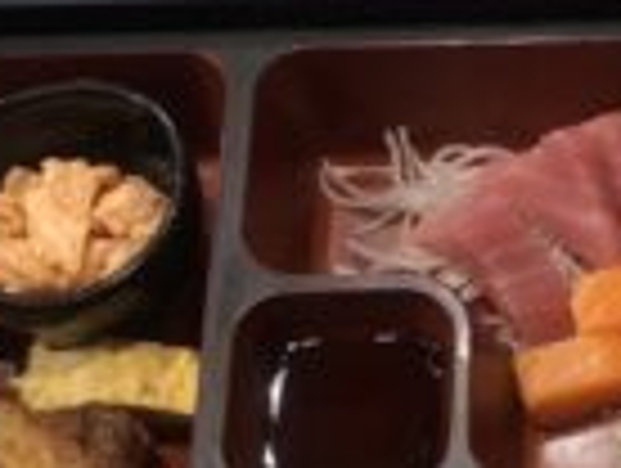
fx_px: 1635
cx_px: 657
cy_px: 454
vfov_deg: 16.0
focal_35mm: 91
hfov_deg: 20.6
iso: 100
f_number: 1.8
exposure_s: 1/5
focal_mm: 3.99
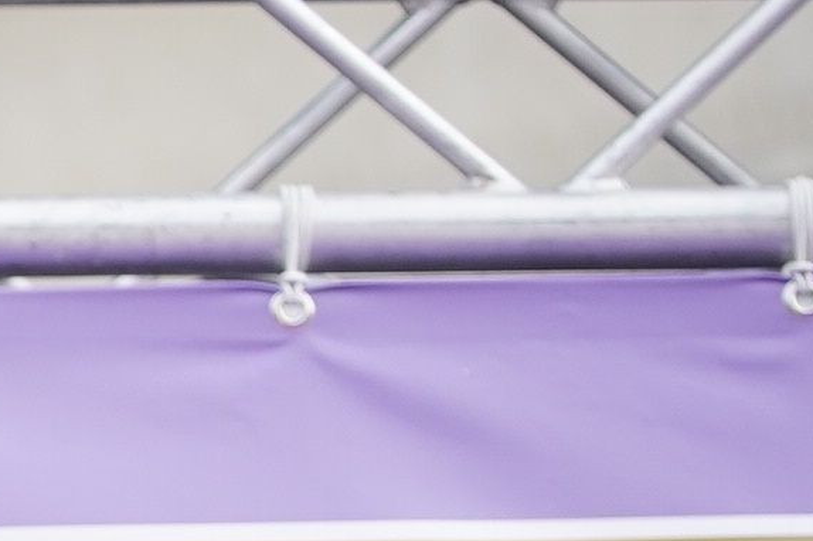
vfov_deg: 2.1
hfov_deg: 3.1
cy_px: 1290
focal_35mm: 645
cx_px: -1742
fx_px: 14557
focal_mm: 94
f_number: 3.2
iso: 500
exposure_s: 1/2000
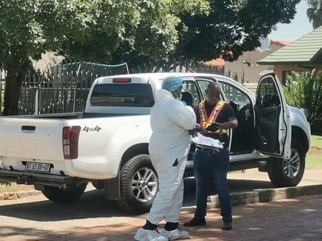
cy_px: 120
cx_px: 161
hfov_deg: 19.1
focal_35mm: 103
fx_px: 958
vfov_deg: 14.4
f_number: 1.8
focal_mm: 4.8
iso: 50
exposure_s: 1/1124
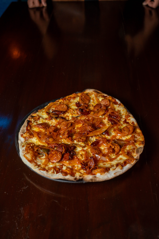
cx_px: 80
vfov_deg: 46.4
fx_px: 278
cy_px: 120
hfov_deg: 31.9
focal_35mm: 42
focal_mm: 28
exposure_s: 1/200
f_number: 4.5
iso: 100
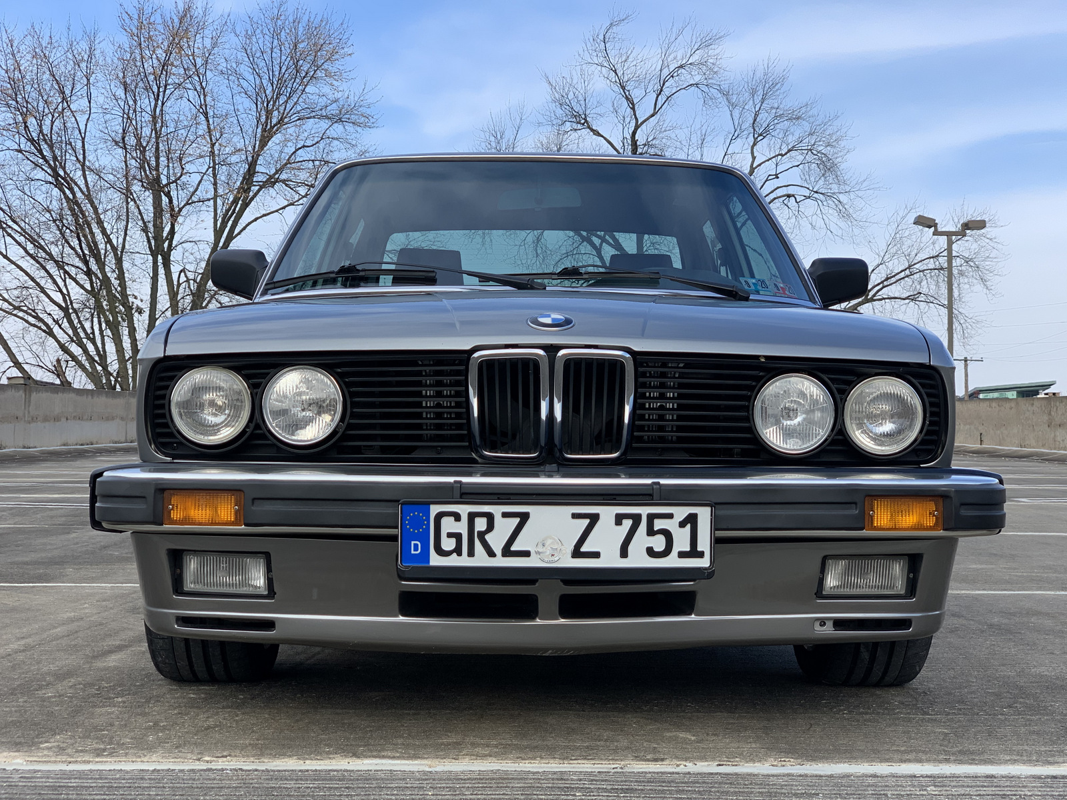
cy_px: 400
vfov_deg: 28.0
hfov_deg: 36.8
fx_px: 1603
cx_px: 534
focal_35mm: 52
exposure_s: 1/475
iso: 16
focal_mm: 6
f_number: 2.4
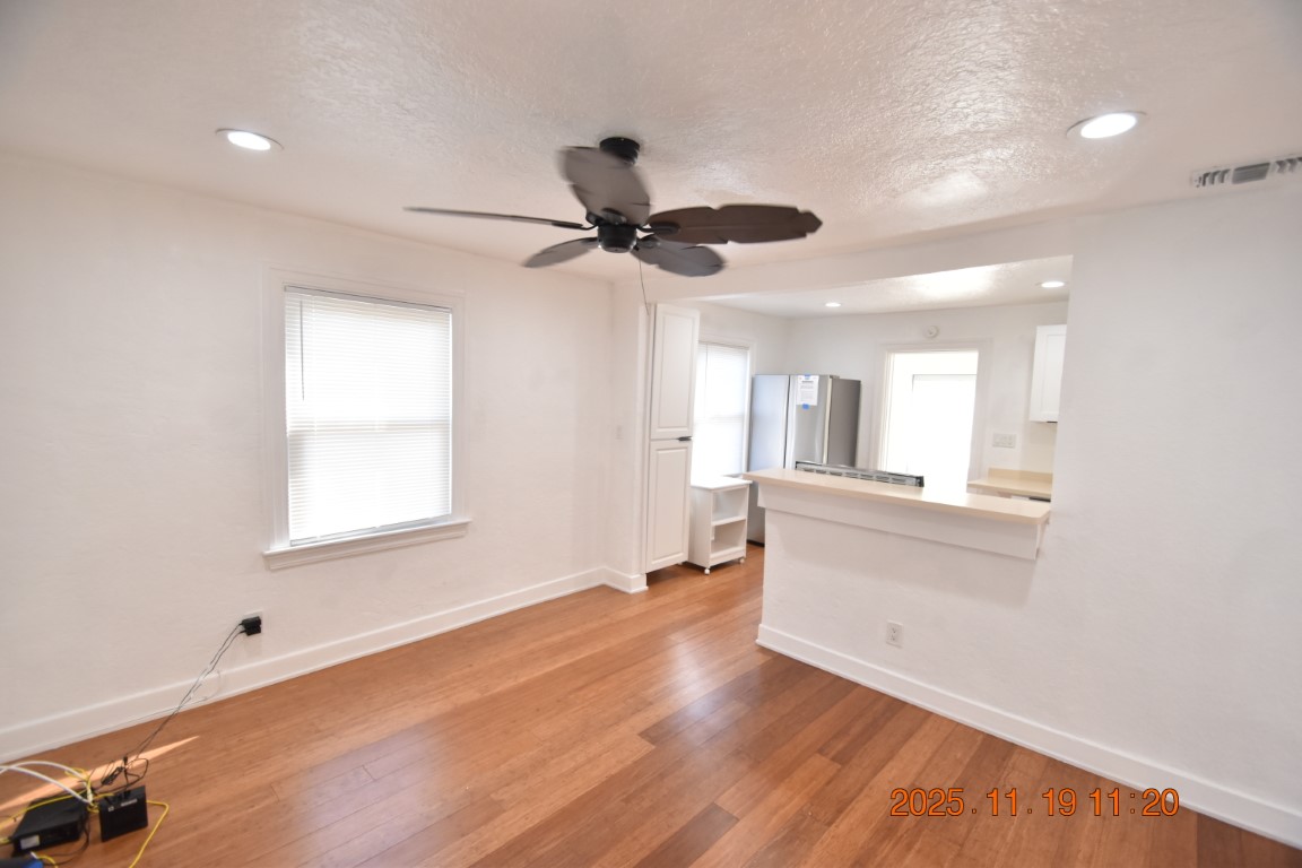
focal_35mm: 15
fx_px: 542
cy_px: 434
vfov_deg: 77.3
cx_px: 651
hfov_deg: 100.4
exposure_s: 1/90
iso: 800
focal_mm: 10
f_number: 3.5
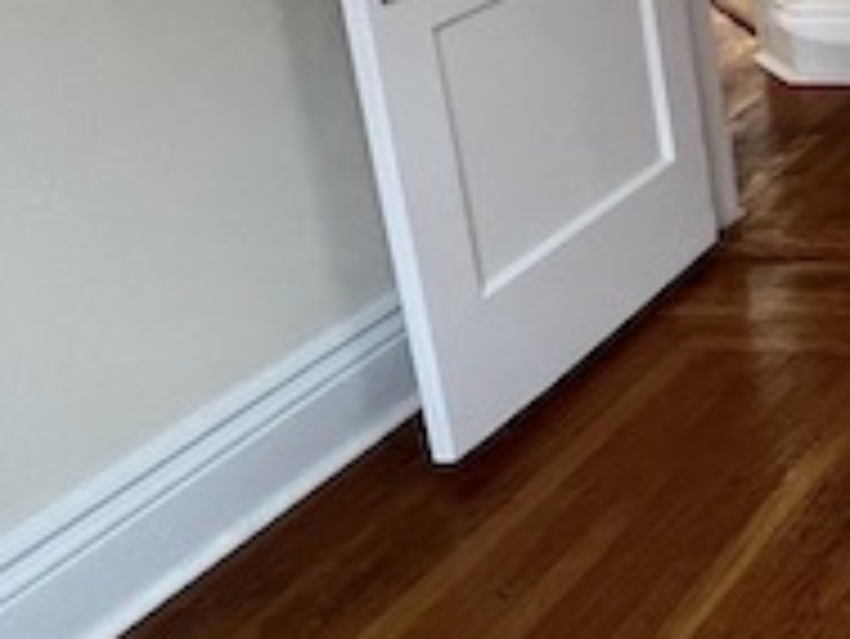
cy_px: -90
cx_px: 1543
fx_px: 1351
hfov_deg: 21.6
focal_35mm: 55
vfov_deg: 24.5
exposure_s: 1/99
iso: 100
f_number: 1.8
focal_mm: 1.57
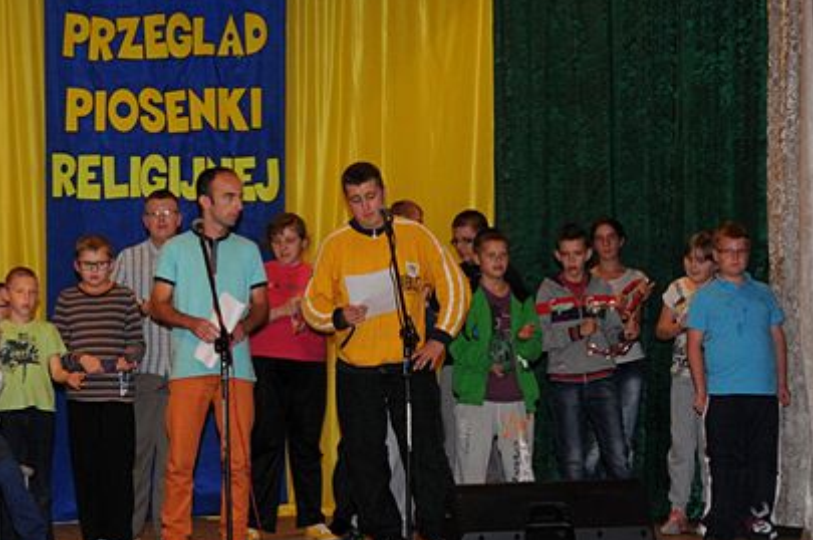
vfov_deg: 15.9
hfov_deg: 23.9
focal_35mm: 85
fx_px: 1918
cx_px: 335
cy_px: 427
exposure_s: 1/60
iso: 800
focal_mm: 27
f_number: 5.6
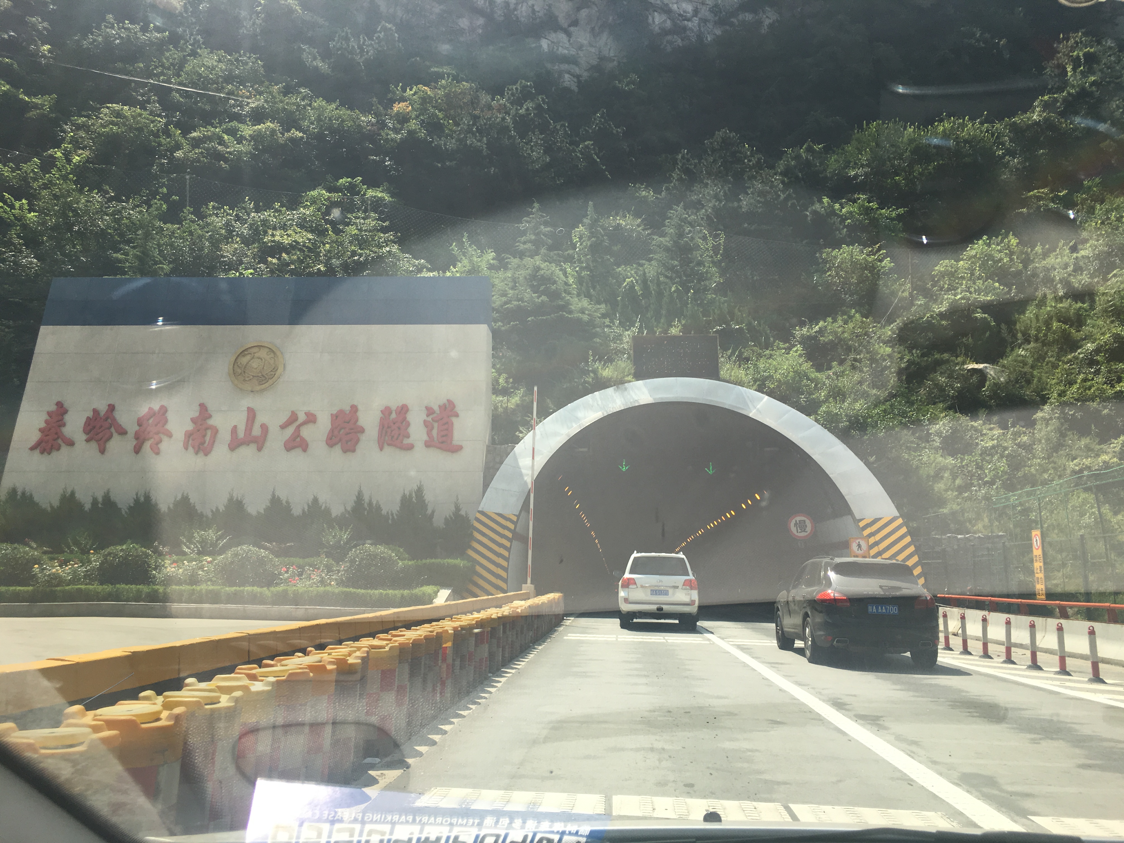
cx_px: 562
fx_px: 942
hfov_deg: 61.7
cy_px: 422
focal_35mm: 29
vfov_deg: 48.2
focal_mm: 4.15
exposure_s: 1/938
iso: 25
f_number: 2.2
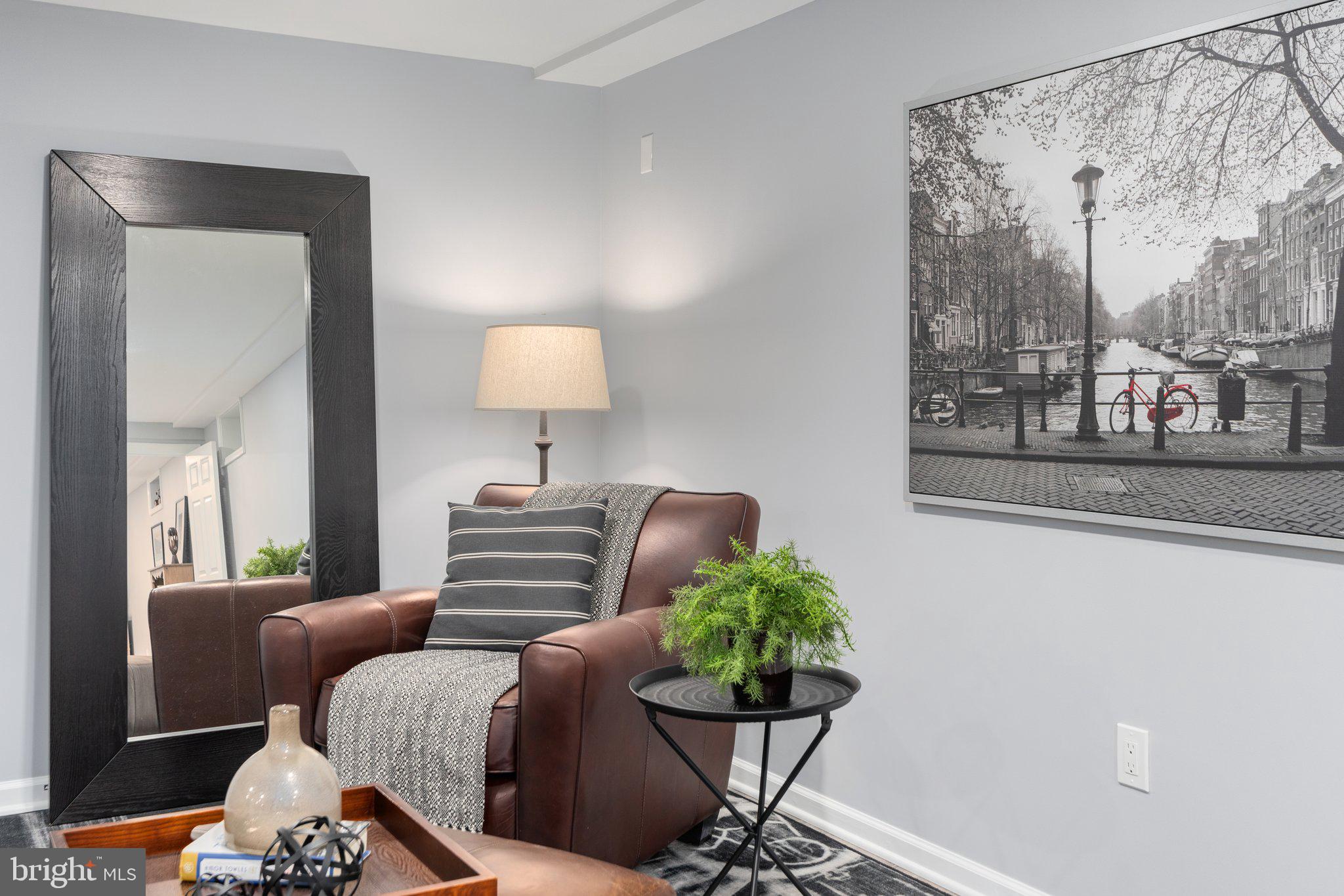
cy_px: 448
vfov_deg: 37.8
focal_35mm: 35
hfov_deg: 54.4
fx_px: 1306
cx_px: 672
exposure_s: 1/8
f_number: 7.1
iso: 320
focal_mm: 35
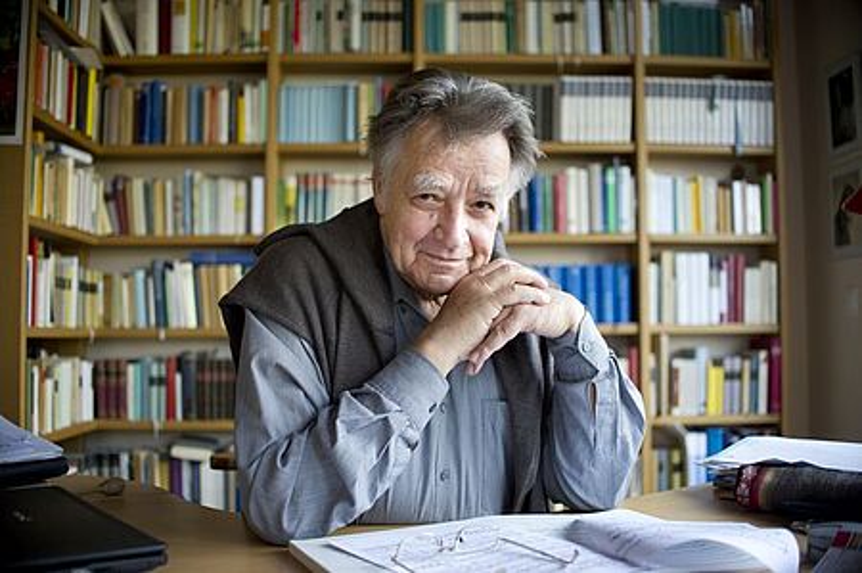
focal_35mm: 35
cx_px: 431
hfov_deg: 54.5
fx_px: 837
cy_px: 286
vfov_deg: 37.8
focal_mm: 35
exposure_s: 1/320
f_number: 2.8
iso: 1000
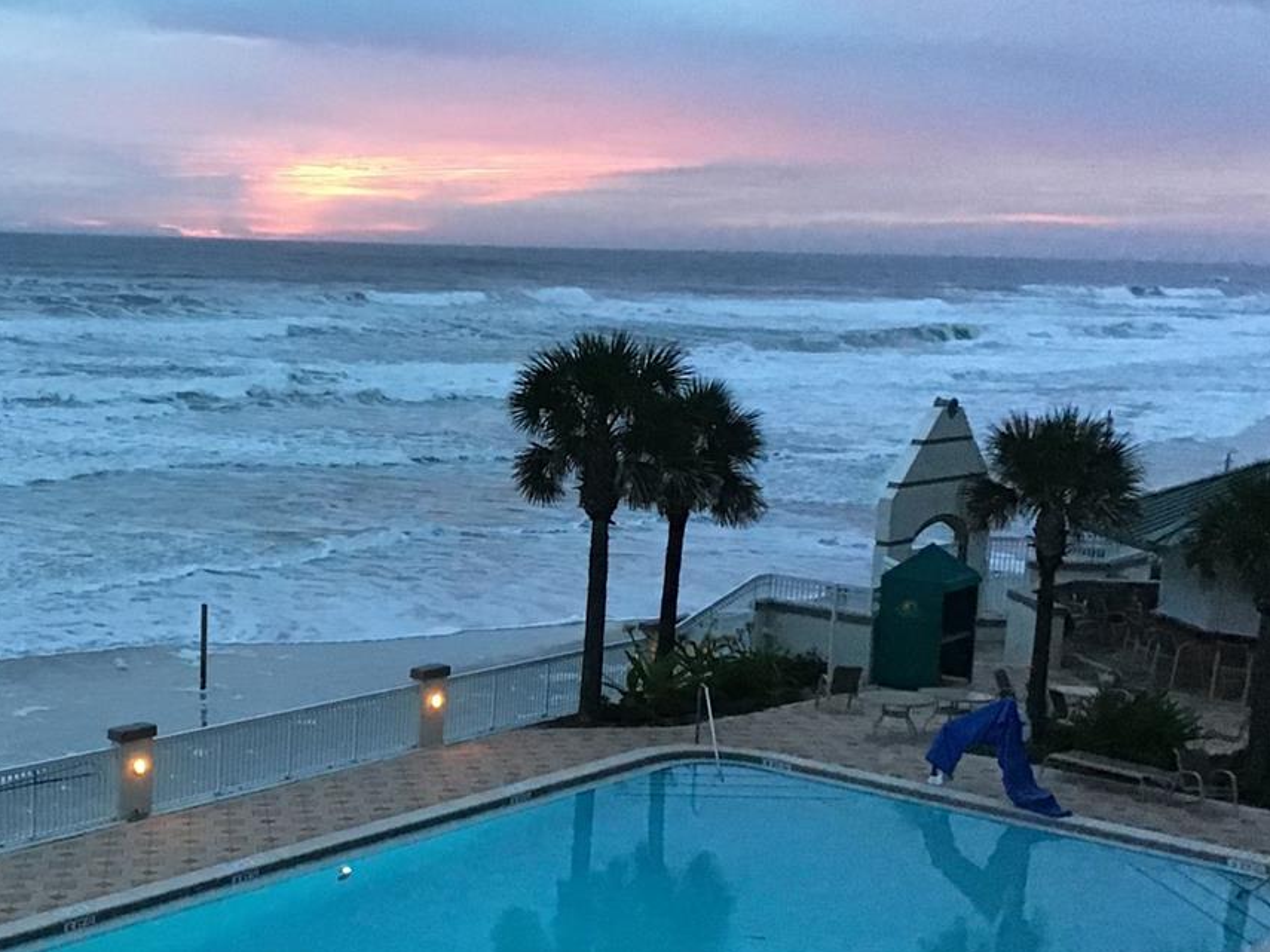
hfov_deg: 32.2
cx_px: 229
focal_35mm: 58
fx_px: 2128
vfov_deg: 25.1
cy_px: 604
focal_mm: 3.3
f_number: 2.4
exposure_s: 1/30
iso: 200
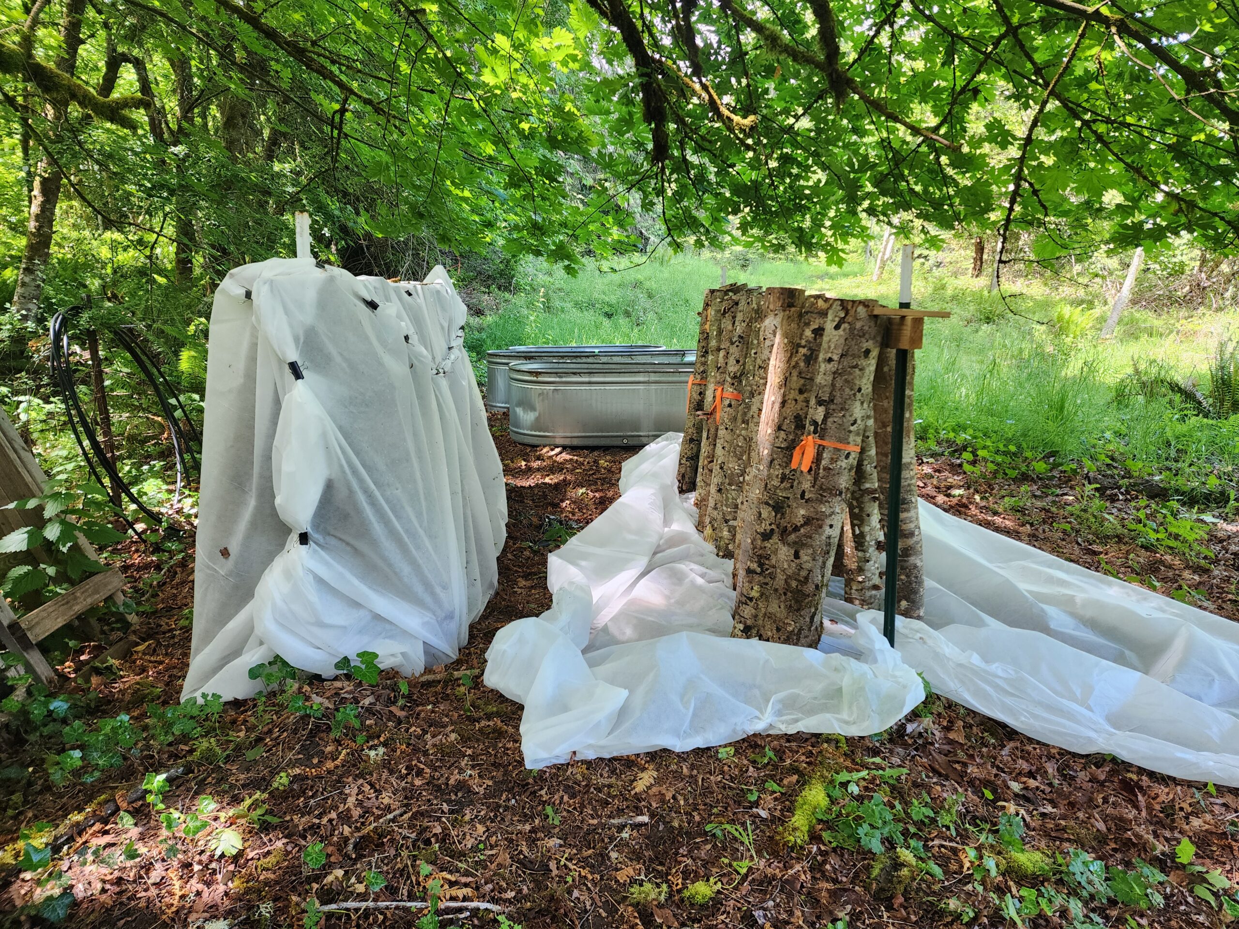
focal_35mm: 23
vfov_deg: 58.9
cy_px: 464
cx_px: 620
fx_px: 823
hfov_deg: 73.9
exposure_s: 1/180
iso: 125
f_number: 1.8
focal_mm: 6.4
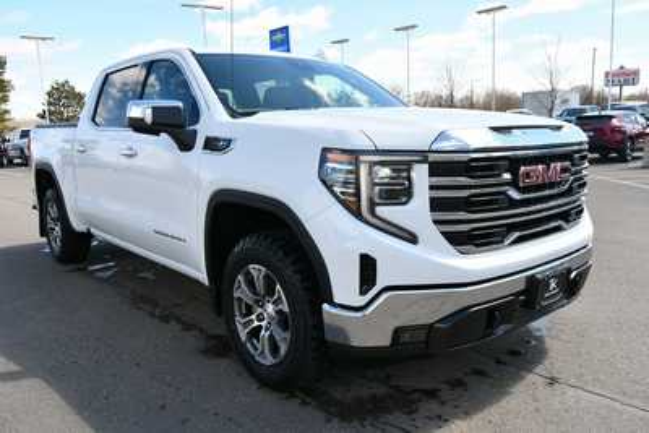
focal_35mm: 30
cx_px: 324
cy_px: 216
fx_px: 541
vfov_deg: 43.6
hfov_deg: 61.9
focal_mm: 20
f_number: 8
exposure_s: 1/250
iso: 200
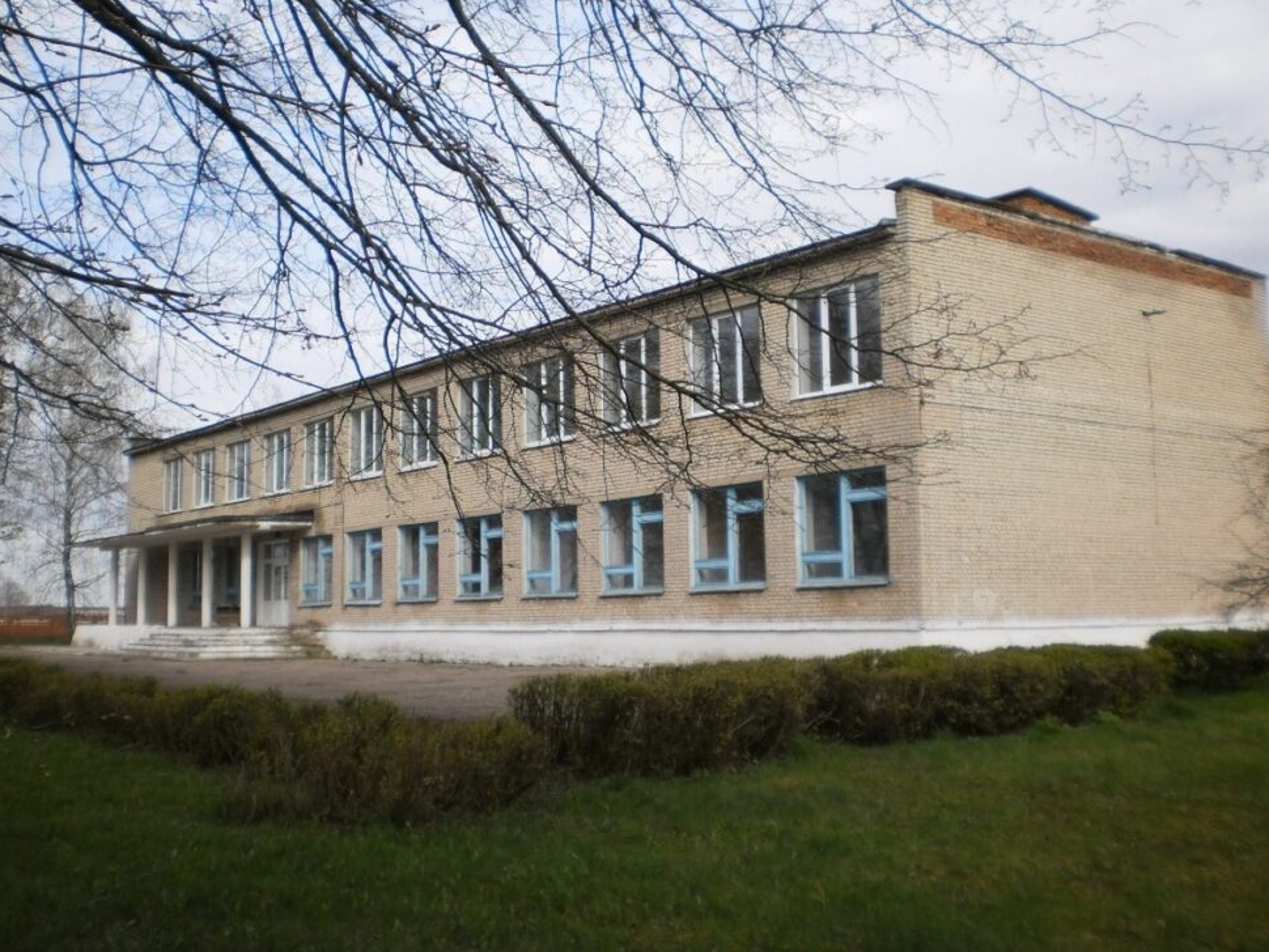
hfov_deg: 49.0
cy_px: 455
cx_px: 633
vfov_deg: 37.7
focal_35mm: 38
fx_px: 1393
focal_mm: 6.3
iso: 100
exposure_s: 1/800
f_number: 3.1
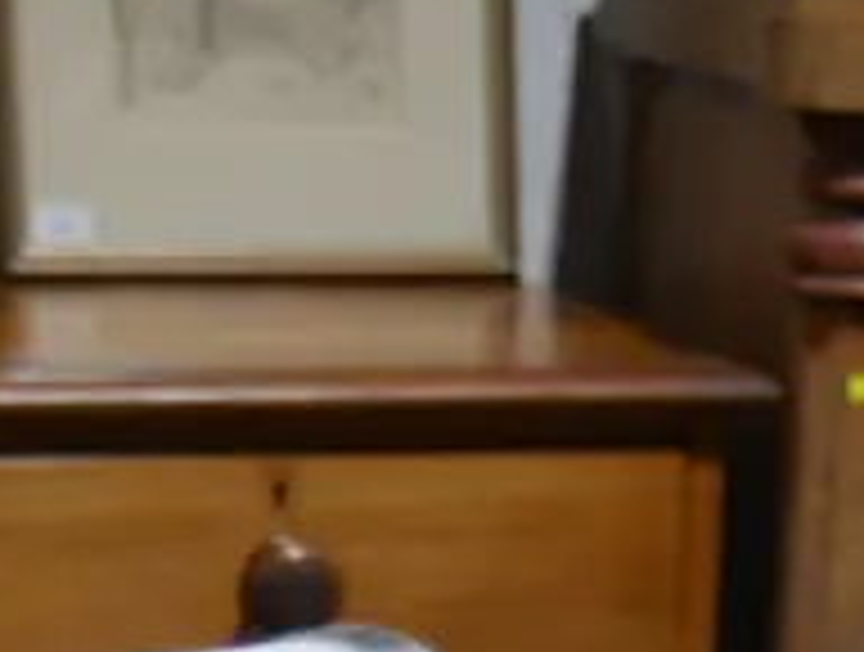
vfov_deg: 8.9
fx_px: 3728
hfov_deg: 13.2
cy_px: 1670
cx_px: 666
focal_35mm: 149
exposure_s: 1/60
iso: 200
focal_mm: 14
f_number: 3.5
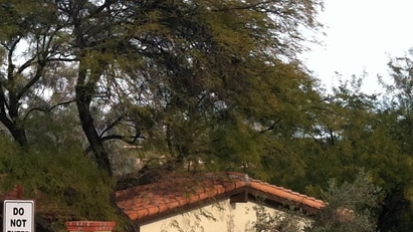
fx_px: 1358
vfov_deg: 9.7
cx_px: -86
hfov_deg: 16.6
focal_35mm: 124
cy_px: 260
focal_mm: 3.85
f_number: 2.8
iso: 80
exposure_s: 1/545
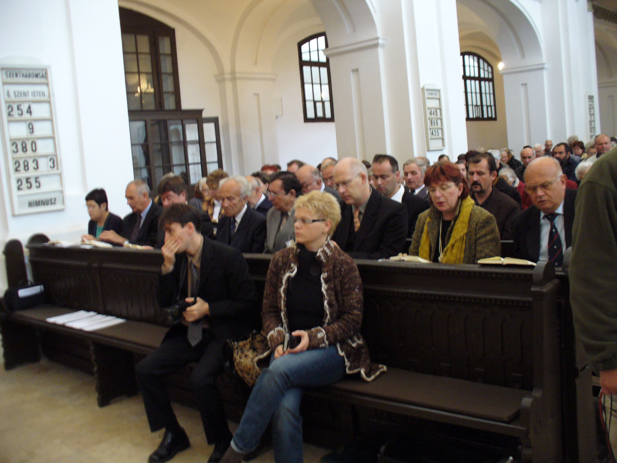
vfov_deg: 38.7
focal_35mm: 37
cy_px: 232
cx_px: 308
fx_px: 659
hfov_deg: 50.1
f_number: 2.8
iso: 200
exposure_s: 1/8
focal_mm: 6.1
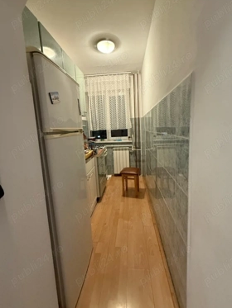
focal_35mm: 15
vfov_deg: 98.1
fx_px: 134
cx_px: 118
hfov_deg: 81.8
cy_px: 146
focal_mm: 2.22
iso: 500
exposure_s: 1/50
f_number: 2.2
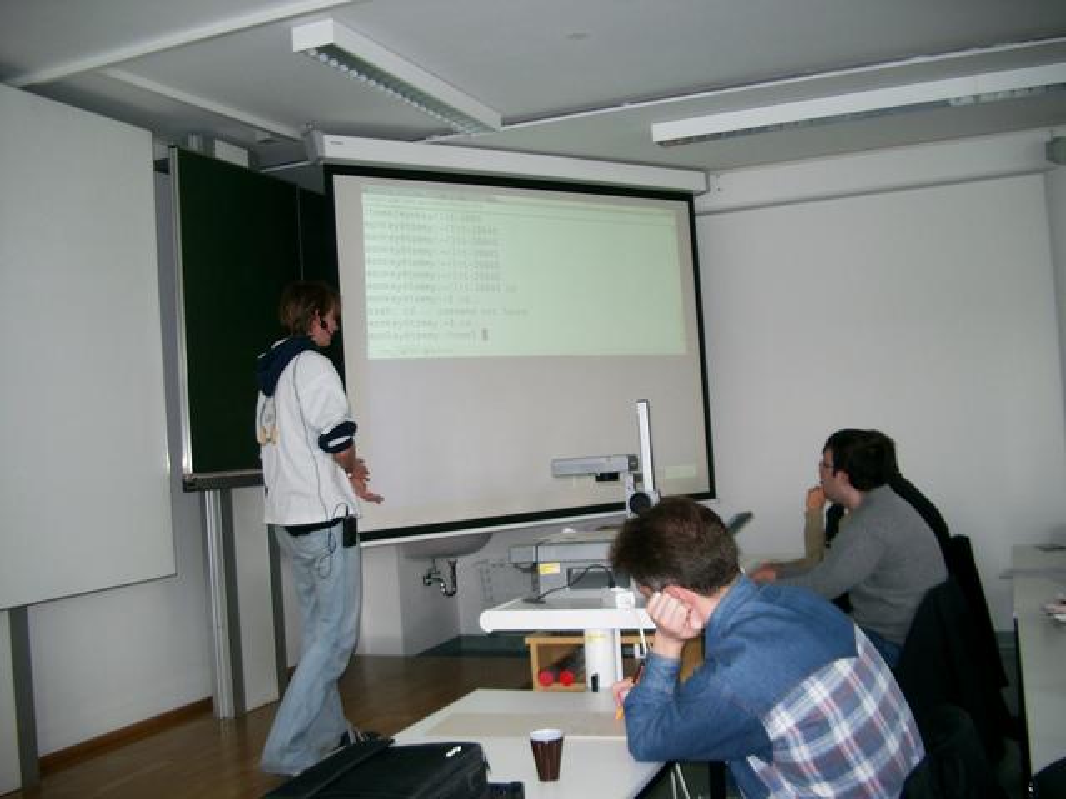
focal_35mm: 37
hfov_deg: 50.1
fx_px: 1139
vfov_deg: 38.7
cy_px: 400
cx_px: 533
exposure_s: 1/60
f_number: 2.6
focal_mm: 7.6
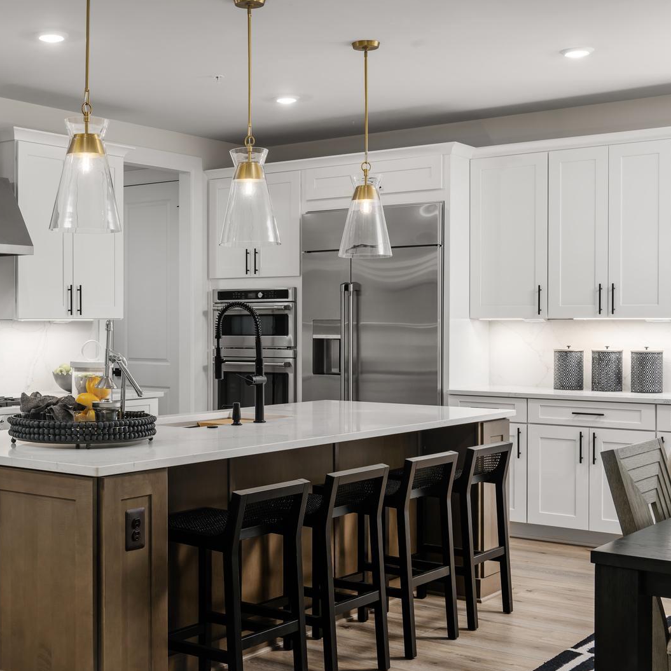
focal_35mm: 49
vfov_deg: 34.7
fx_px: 1075
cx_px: 186
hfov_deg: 34.1
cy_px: 336
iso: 160
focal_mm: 38
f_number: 9
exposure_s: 1/200
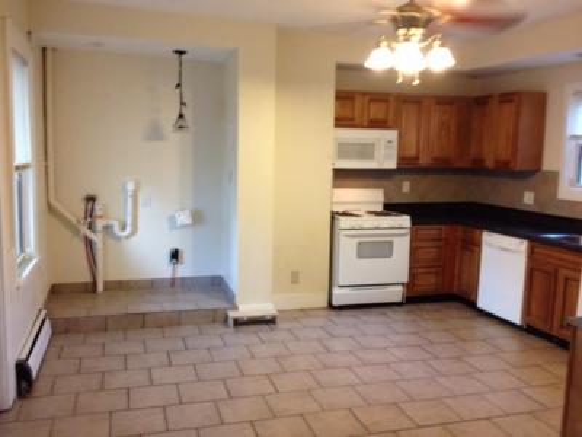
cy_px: 218
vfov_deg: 40.7
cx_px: 291
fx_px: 588
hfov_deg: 52.6
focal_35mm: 35
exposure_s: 1/20
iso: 160
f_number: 2.4
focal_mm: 4.28
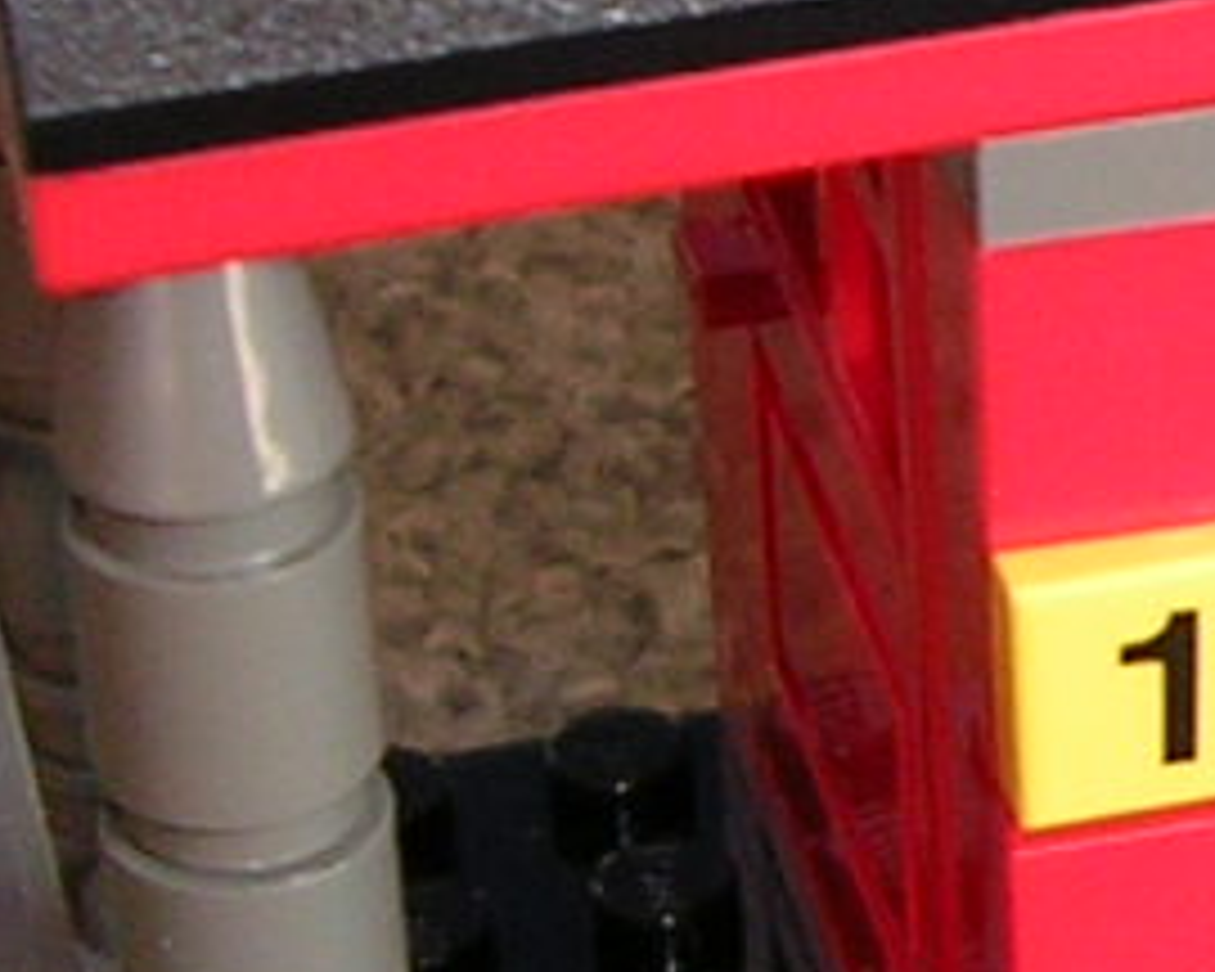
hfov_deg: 8.2
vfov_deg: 7.0
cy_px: 526
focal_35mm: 220
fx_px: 7911
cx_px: 2691
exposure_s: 1/30
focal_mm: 5.8
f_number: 2.8
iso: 50
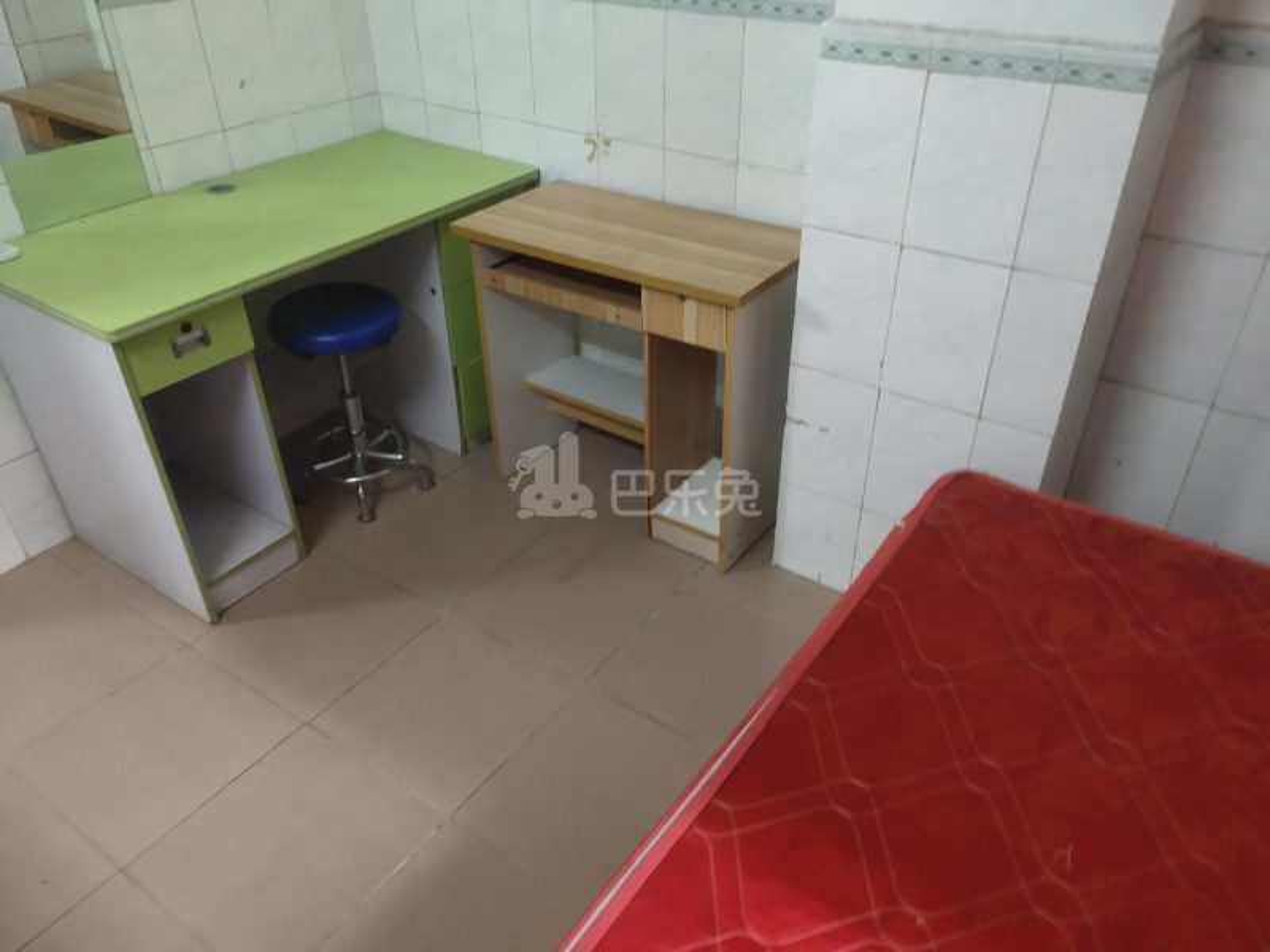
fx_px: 1101
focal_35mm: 30
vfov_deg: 46.8
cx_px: 635
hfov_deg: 60.0
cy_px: 476
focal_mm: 4.35
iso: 502
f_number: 1.79
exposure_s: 1/33
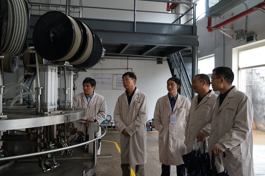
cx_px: 132
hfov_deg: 57.3
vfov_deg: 39.9
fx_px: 243
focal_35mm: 33
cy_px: 88
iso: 1600
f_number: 6.3
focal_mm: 33
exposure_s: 1/50
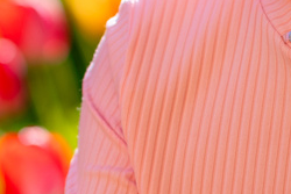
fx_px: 4747
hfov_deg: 3.5
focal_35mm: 587
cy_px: 55
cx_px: 33
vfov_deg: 2.3
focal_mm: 105
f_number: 1.8
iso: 100
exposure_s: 1/3200
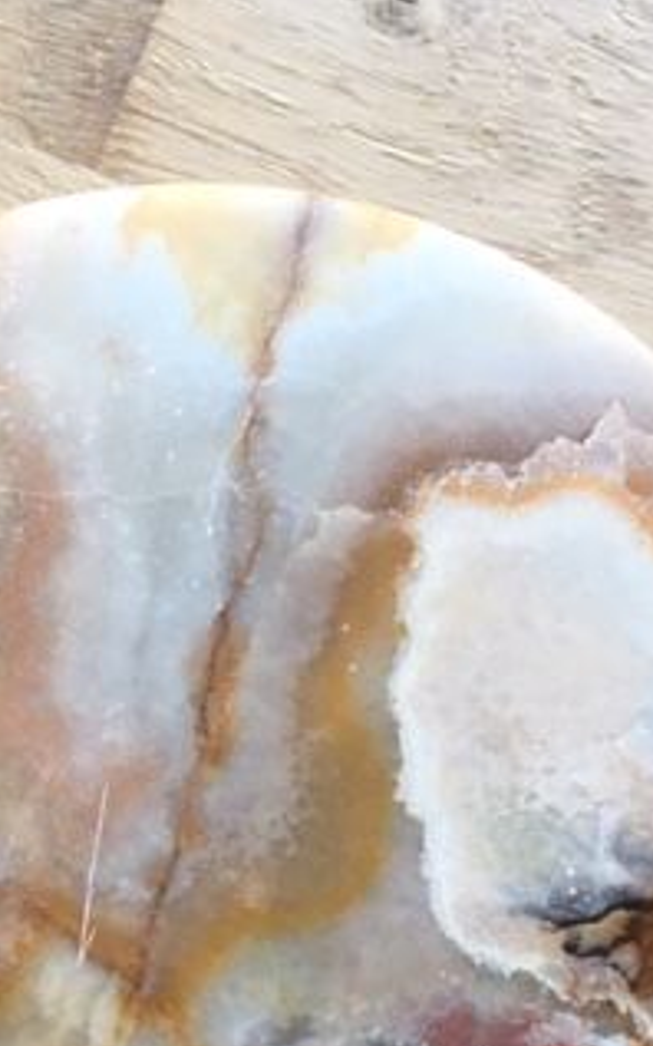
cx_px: 208
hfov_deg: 20.9
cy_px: 835
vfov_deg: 32.1
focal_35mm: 62
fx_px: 1766
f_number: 2.2
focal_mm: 4.15
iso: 32
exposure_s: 1/33
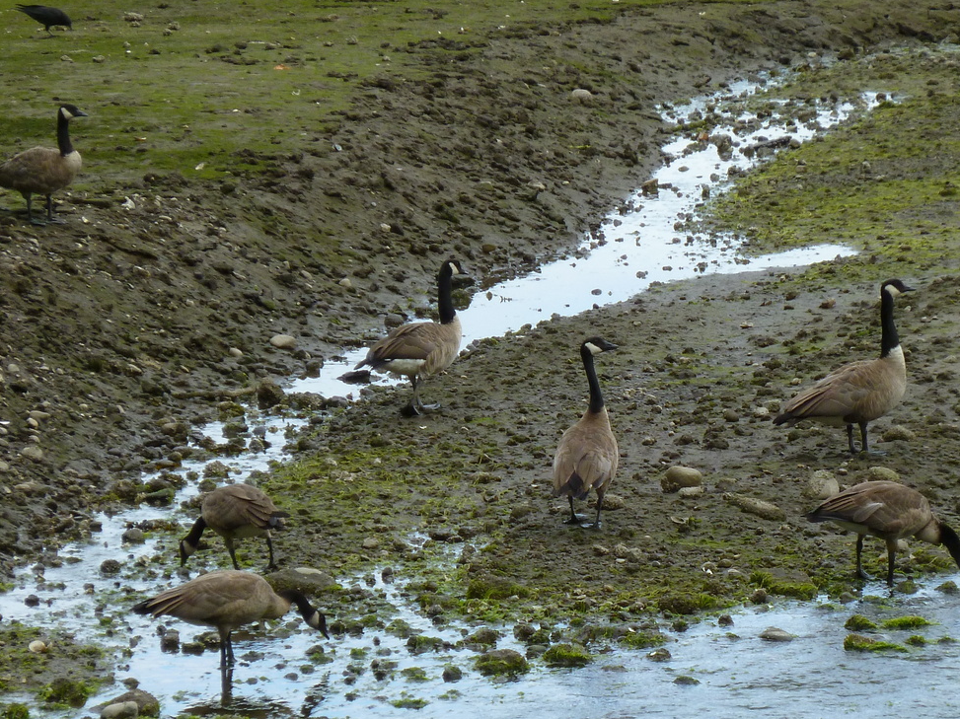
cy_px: 463
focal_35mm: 329
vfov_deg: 4.5
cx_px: 630
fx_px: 9121
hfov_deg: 6.0
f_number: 5.9
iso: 160
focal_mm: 36
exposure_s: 1/125
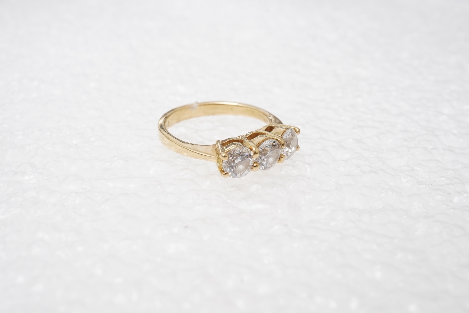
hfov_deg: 43.6
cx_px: 234
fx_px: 586
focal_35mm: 45
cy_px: 156
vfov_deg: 29.9
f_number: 22
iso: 320
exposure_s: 1/125
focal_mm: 30
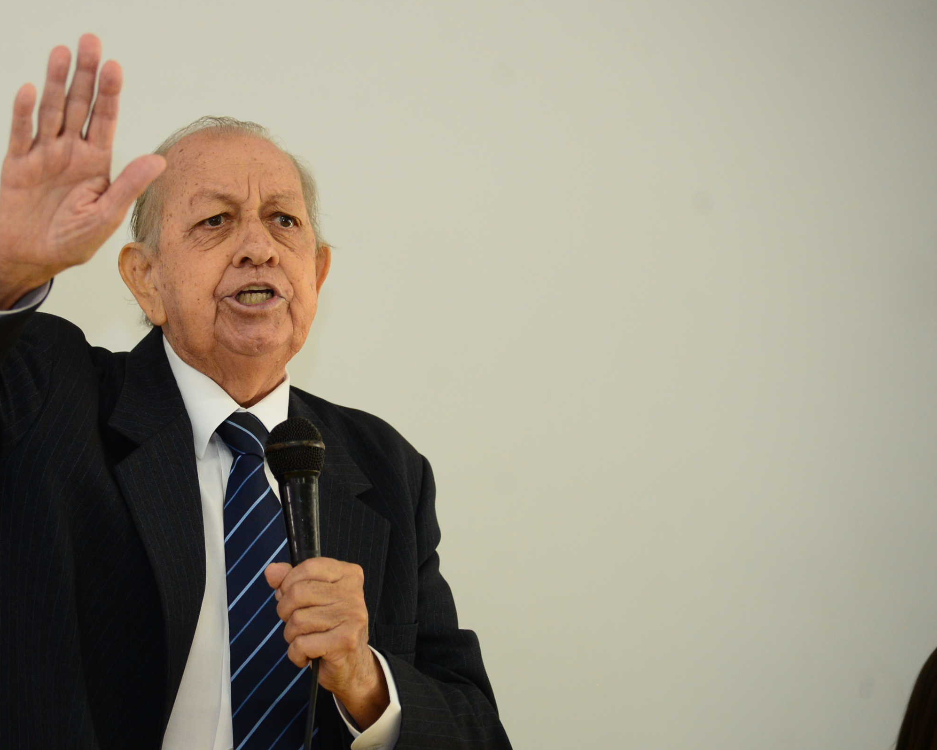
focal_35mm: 170
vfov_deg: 9.1
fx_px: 4714
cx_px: 235
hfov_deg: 11.3
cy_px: 395
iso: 1600
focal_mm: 120
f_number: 4
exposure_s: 1/125
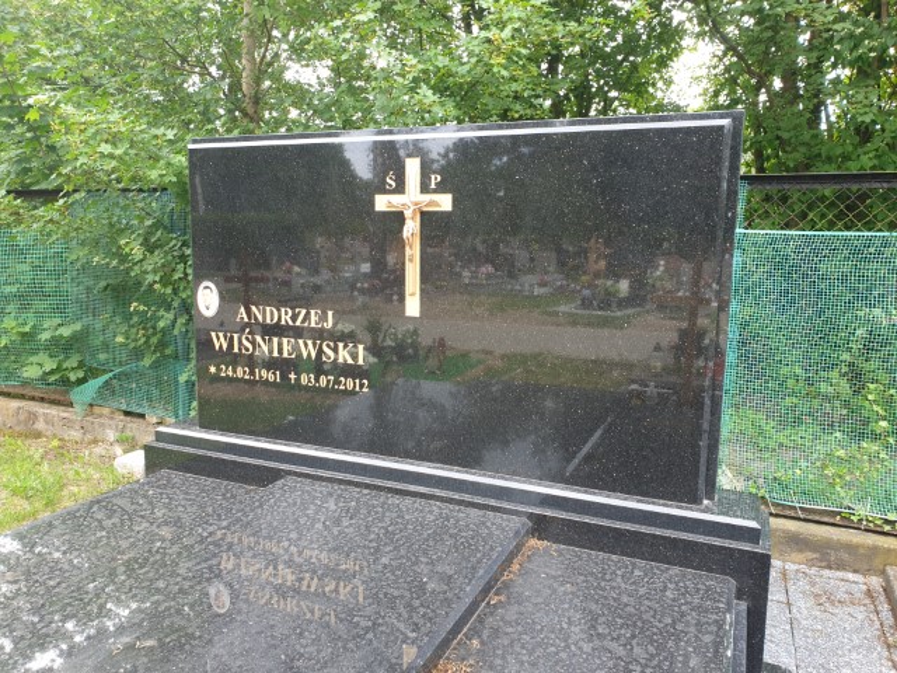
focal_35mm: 26
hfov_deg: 67.3
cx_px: 448
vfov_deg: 53.1
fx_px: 674
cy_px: 336
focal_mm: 4.3
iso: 50
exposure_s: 1/100
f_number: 2.4
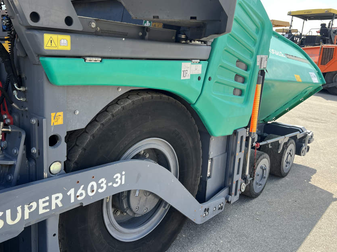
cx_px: 153
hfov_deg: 58.3
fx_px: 302
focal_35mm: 31
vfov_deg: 45.3
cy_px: 109
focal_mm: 5.7
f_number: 1.5
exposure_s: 1/846
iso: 50
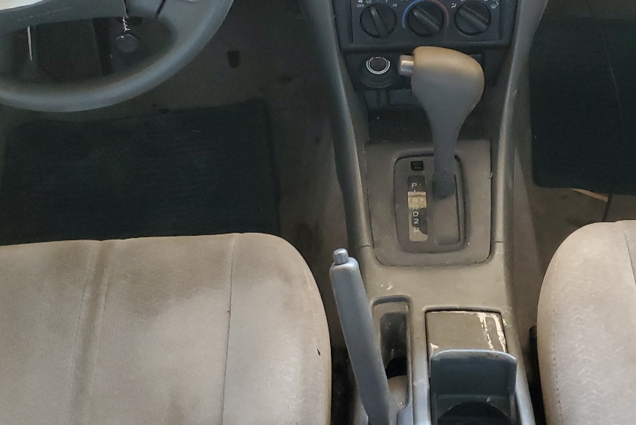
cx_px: 398
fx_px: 901
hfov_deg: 38.6
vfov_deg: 26.2
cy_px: 111
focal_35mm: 51
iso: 349
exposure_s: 1/60.2
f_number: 1.5
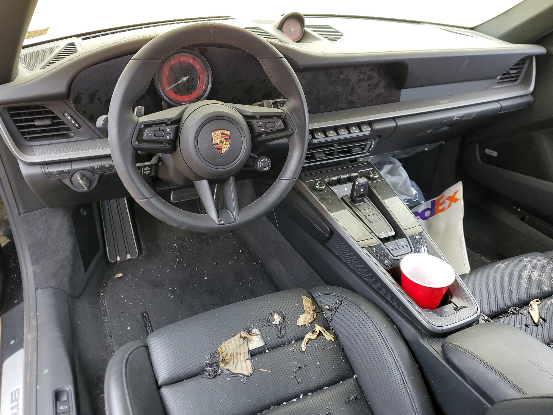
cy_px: 204
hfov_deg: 65.3
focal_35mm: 27
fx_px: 431
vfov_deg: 51.4
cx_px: 271
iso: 60
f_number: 1.5
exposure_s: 1/60.2
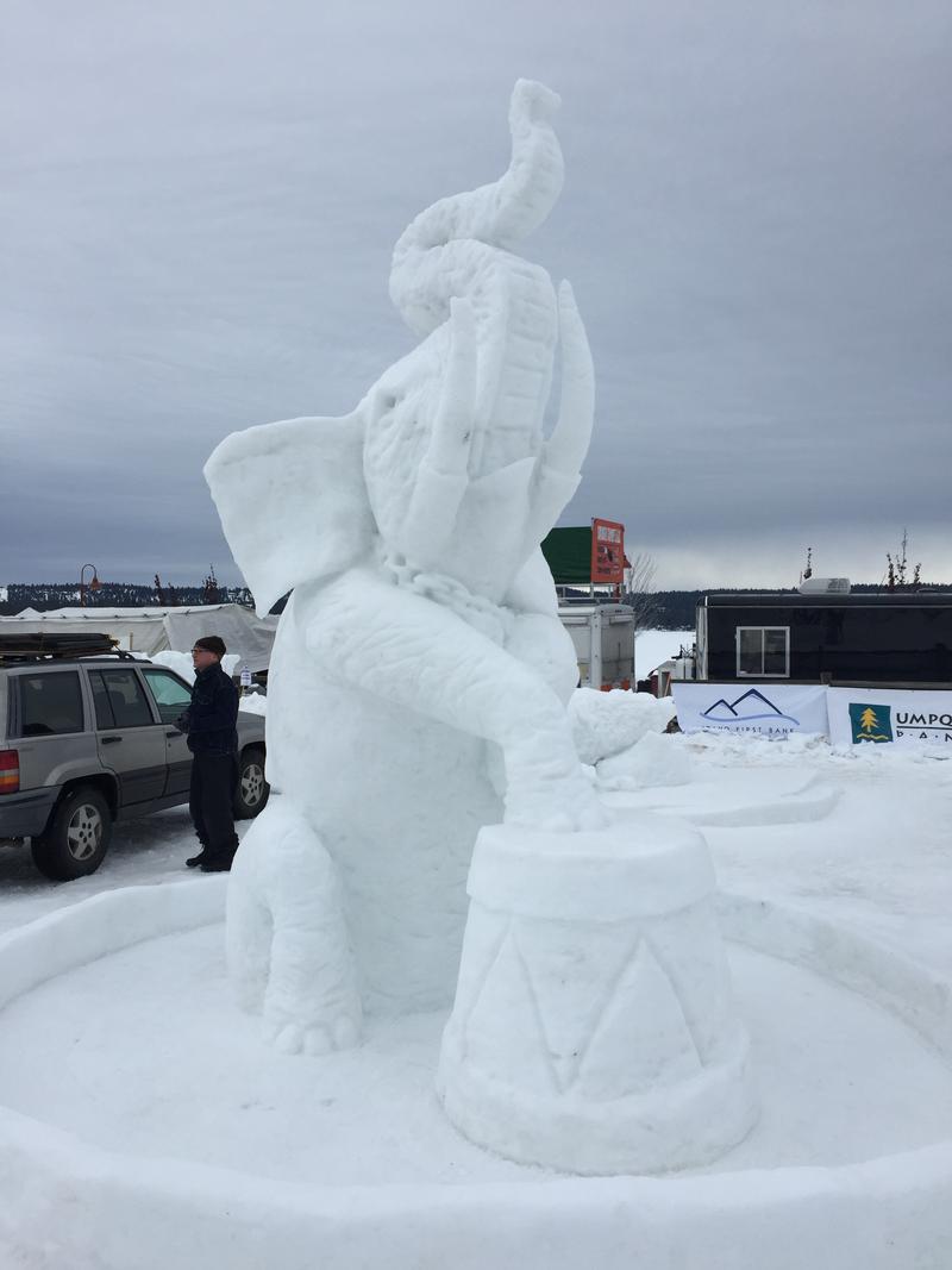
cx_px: 476
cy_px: 635
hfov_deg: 48.2
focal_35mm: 29
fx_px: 1064
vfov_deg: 61.7
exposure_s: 1/573
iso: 32
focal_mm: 4.15
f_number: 2.2
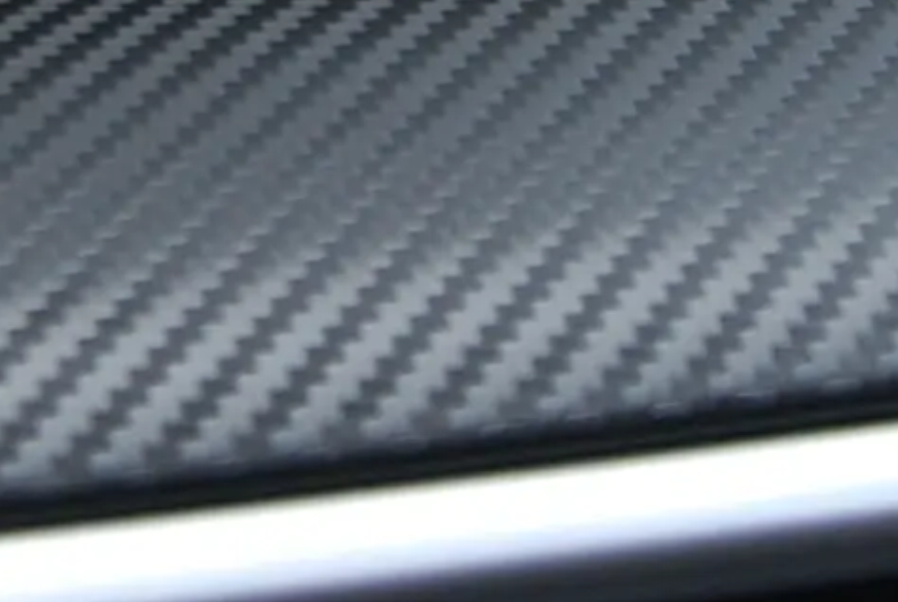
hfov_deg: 7.5
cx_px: 606
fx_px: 6873
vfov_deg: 4.9
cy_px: -729
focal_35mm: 275
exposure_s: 1/40
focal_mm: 30
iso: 200
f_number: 4.2
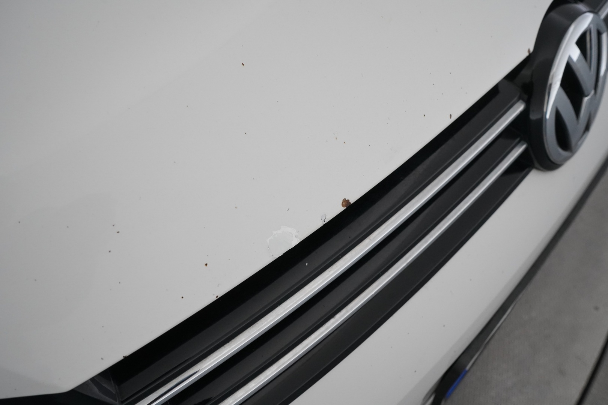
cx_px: 304
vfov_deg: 43.6
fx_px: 507
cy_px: 202
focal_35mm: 30
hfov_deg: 61.9
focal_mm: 30
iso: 4000
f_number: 8
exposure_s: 1/60
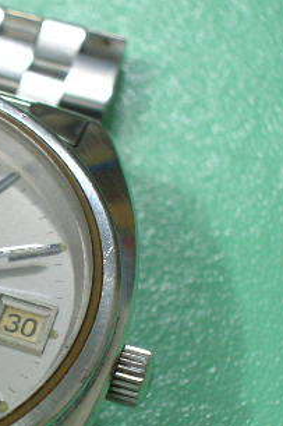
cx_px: -77
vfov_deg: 13.4
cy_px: 300
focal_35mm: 153
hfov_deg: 8.8
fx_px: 1806
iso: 138
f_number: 3.9
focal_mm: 11.7
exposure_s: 1/3.8
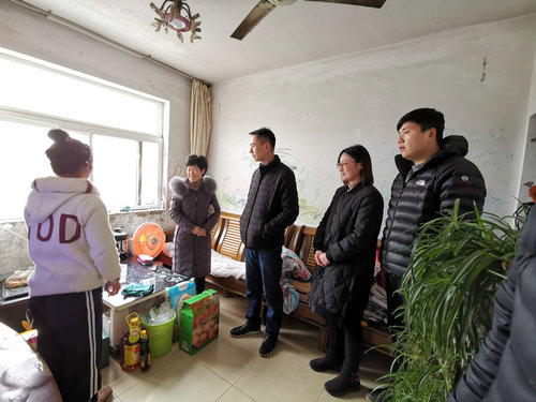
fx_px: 263
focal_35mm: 17
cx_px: 268
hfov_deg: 91.0
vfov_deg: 74.7
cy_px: 201
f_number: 2.2
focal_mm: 2.26
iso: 400
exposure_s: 1/33.3
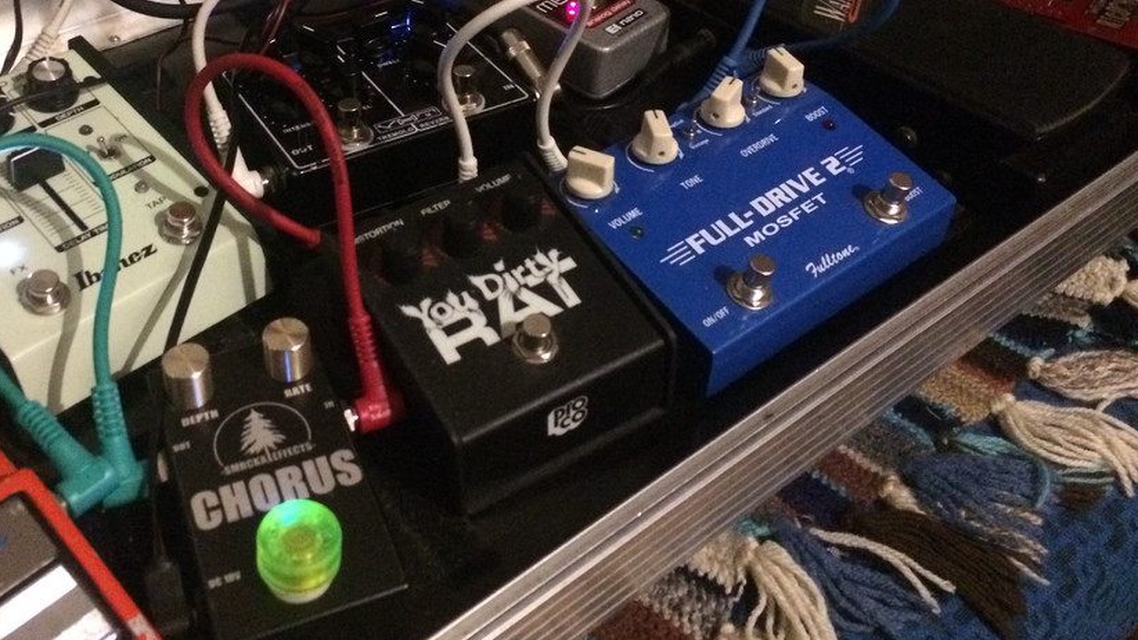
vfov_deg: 28.6
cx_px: 469
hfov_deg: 49.2
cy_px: 177
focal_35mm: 41
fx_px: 1237
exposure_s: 1/17
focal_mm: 4.15
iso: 800
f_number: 2.2
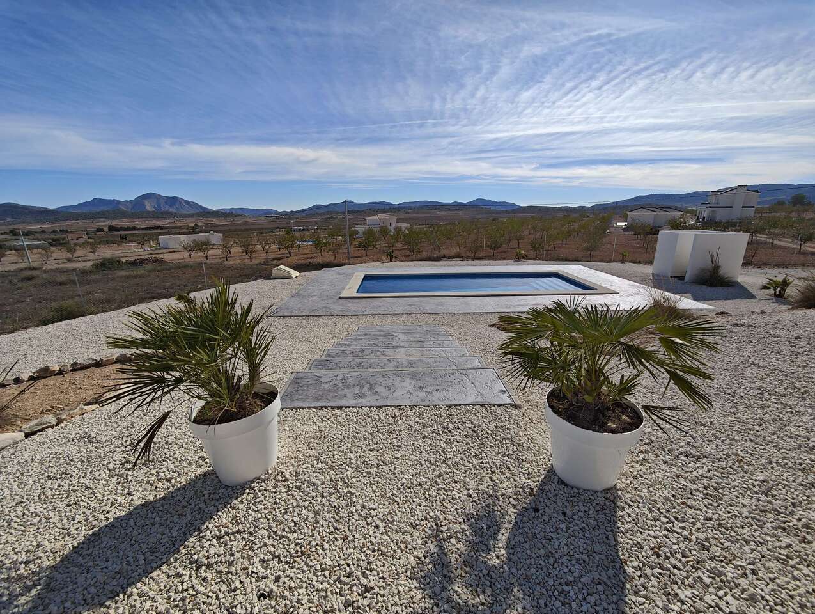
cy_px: 307
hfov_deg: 102.0
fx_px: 330
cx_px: 408
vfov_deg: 85.8
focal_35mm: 14
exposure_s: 1/886
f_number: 2.2
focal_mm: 2.16
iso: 50
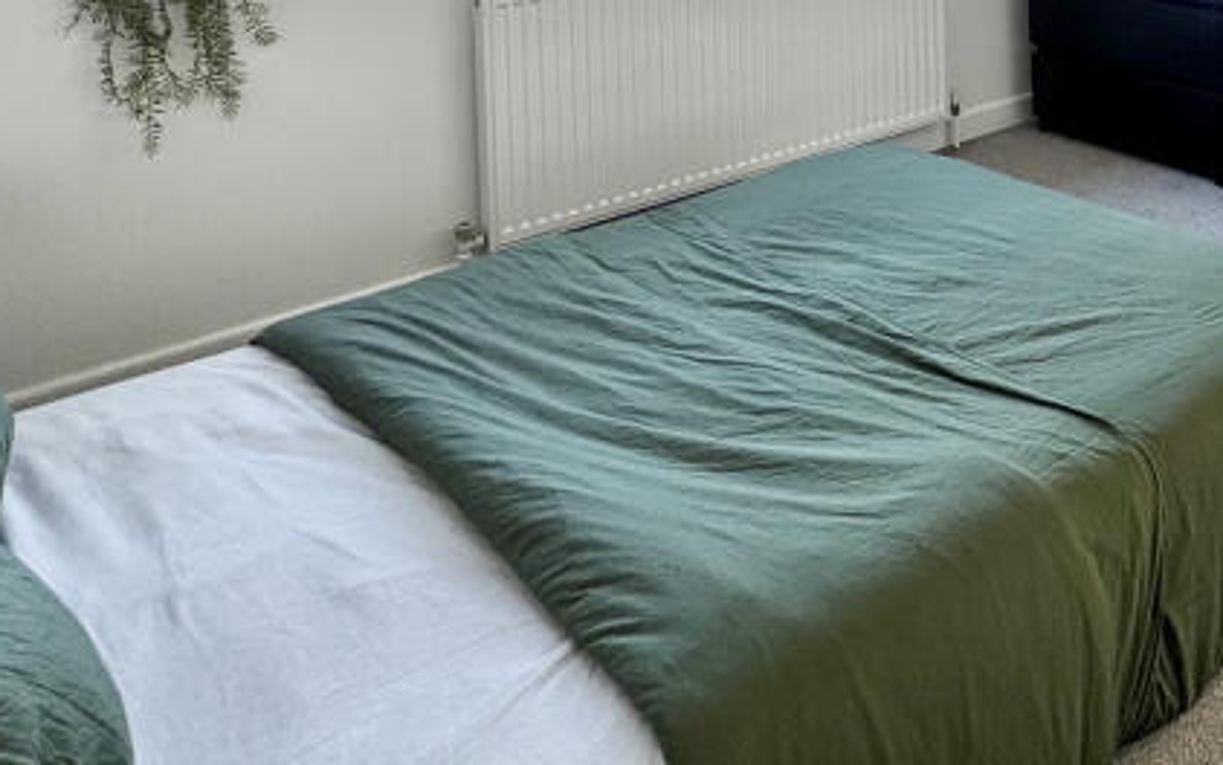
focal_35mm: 36
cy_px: -209
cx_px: 1307
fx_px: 1200
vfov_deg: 29.2
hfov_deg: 43.4
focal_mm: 2.22
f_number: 2.2
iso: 40
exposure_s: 1/117
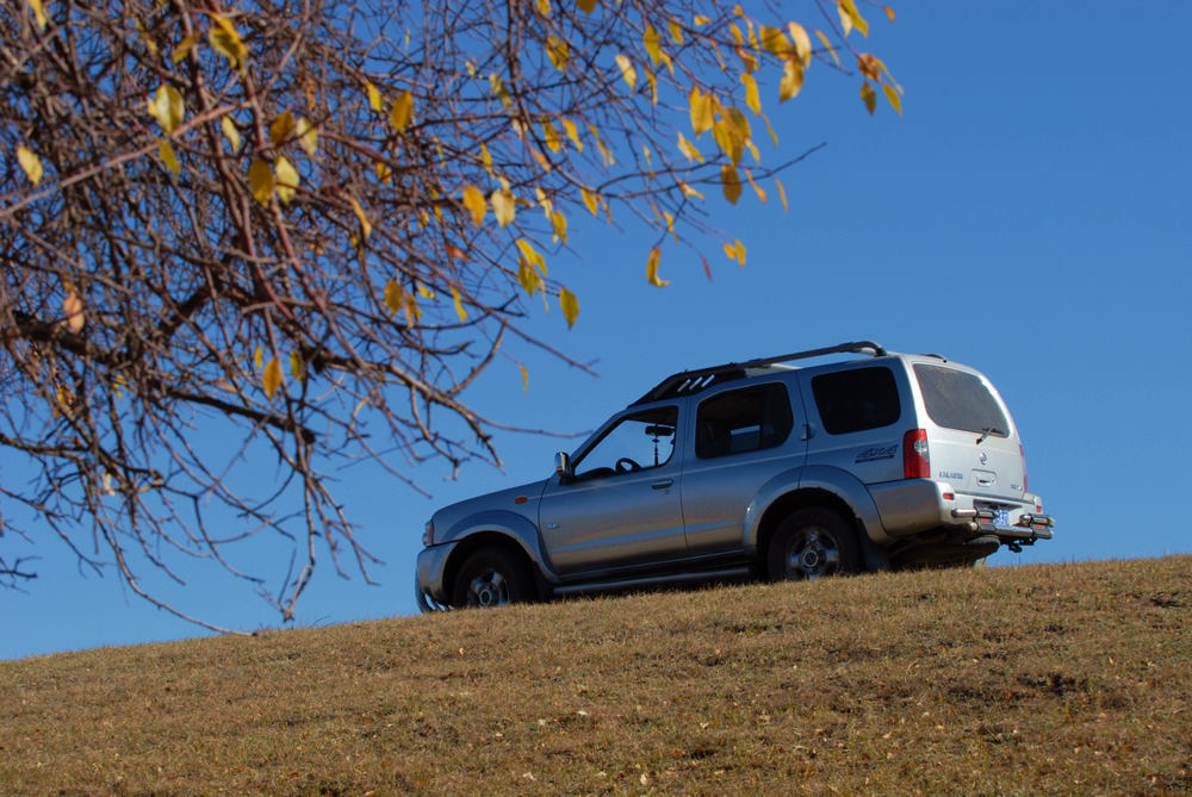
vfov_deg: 13.1
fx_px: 3480
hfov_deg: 19.4
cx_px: 596
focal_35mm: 105
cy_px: 398
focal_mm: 70
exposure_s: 1/160
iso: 125
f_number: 11
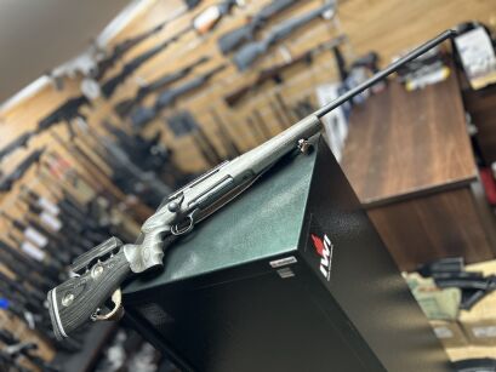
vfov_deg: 53.1
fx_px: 373
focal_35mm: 26
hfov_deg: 67.3
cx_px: 248
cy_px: 186
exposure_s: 1/50
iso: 100
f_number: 1.5
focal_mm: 5.7
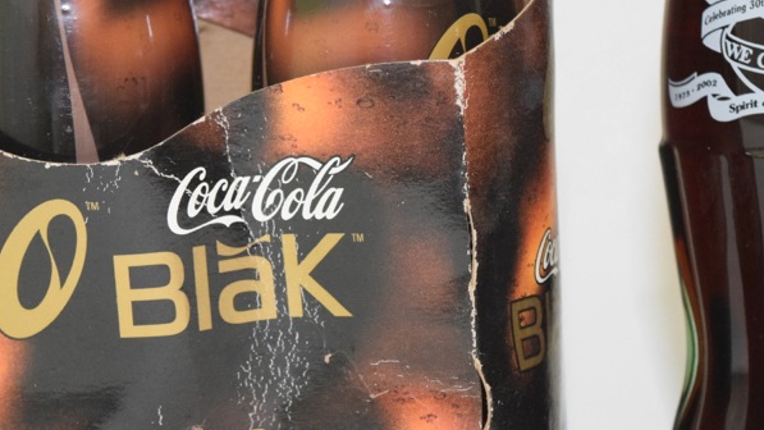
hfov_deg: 14.8
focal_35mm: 145
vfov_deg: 8.4
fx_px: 2935
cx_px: 189
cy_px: 211
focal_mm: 55
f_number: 5.6
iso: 3200
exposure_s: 1/60
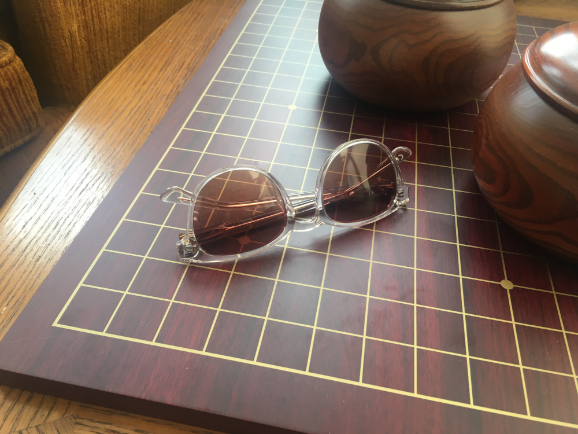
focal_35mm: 29
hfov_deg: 61.7
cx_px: 289
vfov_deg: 48.2
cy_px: 217
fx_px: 484
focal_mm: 4.15
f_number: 2.2
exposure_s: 1/40
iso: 25
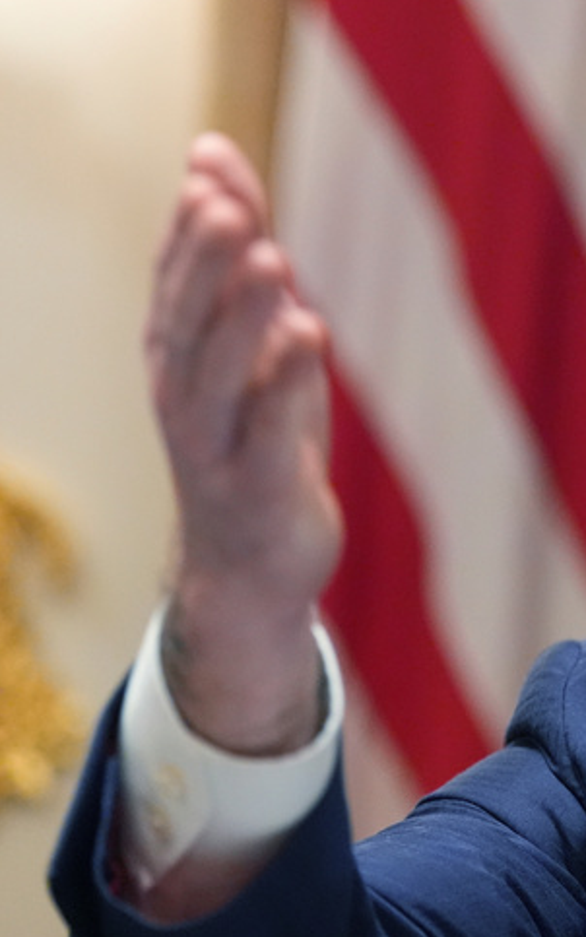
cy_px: 353
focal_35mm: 324
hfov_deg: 4.0
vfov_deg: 6.5
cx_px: 714
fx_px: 8277
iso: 5000
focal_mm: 150
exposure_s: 1/250
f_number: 3.2
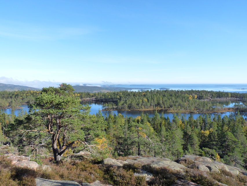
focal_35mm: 27
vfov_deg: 51.4
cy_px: 93
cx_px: 124
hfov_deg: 65.3
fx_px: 193
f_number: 5.6
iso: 160
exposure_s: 1/250
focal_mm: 4.8
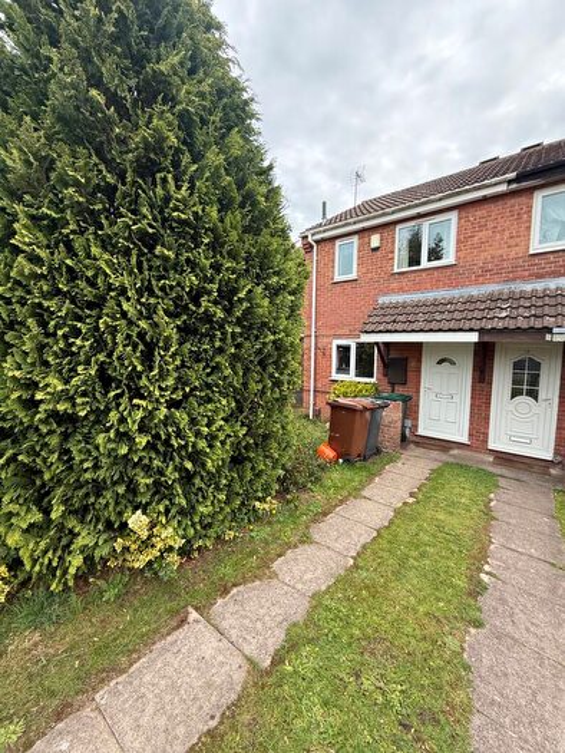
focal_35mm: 14
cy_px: 376
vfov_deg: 102.1
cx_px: 282
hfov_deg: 85.7
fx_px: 305
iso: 64
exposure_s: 1/296
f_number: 2.2
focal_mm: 2.22
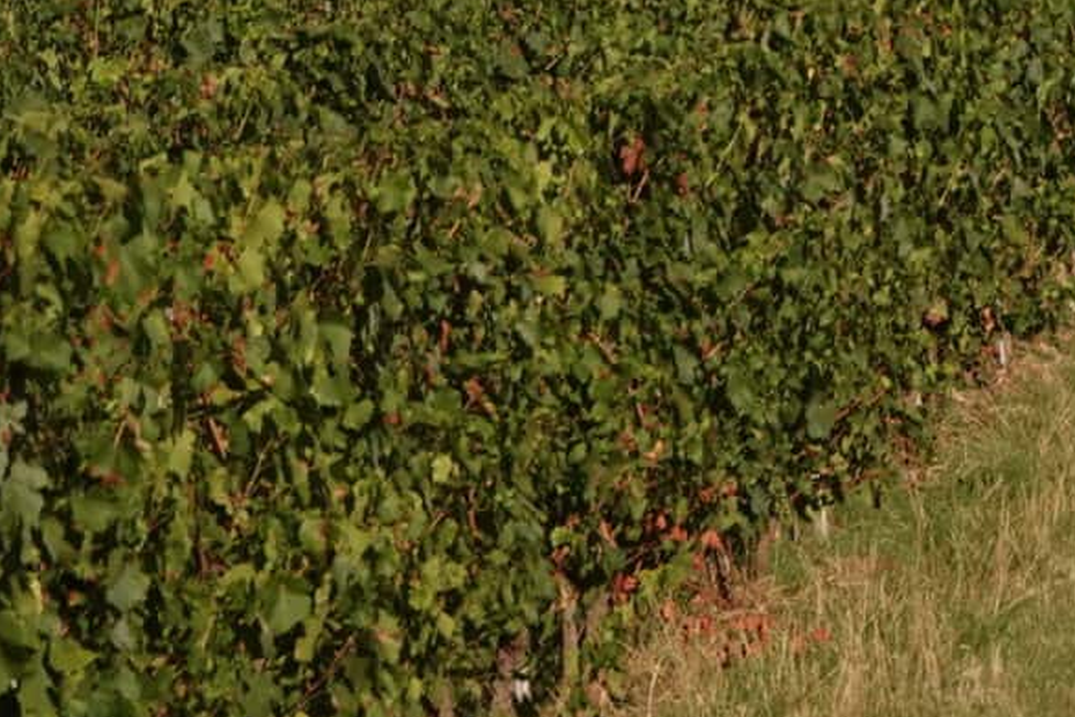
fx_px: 17109
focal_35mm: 573
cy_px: -744
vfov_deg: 2.4
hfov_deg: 3.6
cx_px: 2246
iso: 500
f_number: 5.6
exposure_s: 1/3200
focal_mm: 47.94
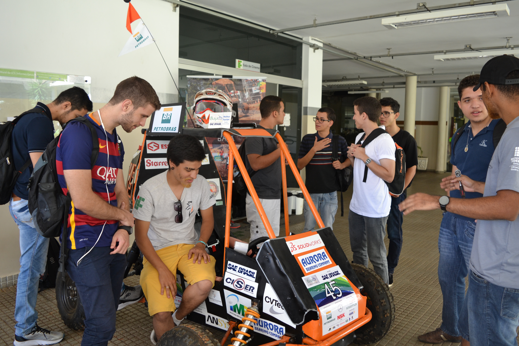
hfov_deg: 67.4
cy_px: 173
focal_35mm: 27
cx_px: 260
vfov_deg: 47.9
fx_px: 389
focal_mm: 18
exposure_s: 1/60
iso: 400
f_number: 4
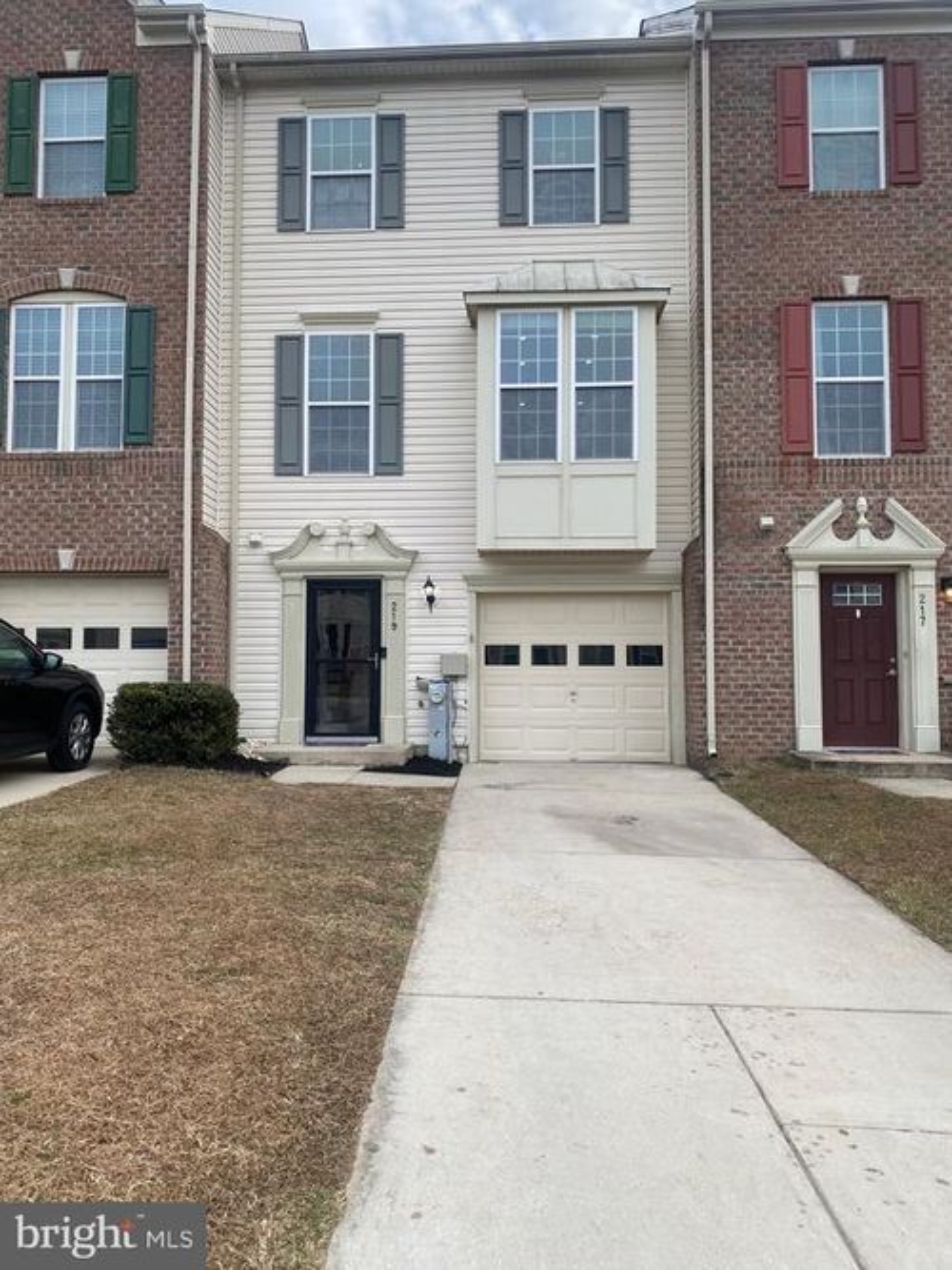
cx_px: 476
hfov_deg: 53.0
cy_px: 635
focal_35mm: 26
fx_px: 954
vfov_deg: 67.3
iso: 32
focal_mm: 4.25
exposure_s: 1/738
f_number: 1.8
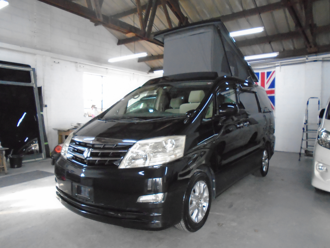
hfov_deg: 67.3
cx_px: 165
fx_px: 248
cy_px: 124
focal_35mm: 26
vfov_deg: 53.1
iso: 800
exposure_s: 1/60
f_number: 3.2
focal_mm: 4.6
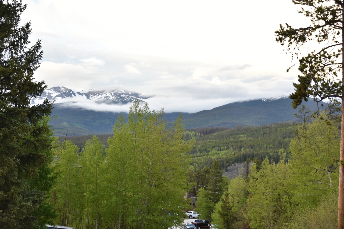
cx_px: 172
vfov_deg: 19.5
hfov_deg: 28.8
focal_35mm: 70
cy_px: 114
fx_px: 669
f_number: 5
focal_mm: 70
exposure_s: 1/160
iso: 450
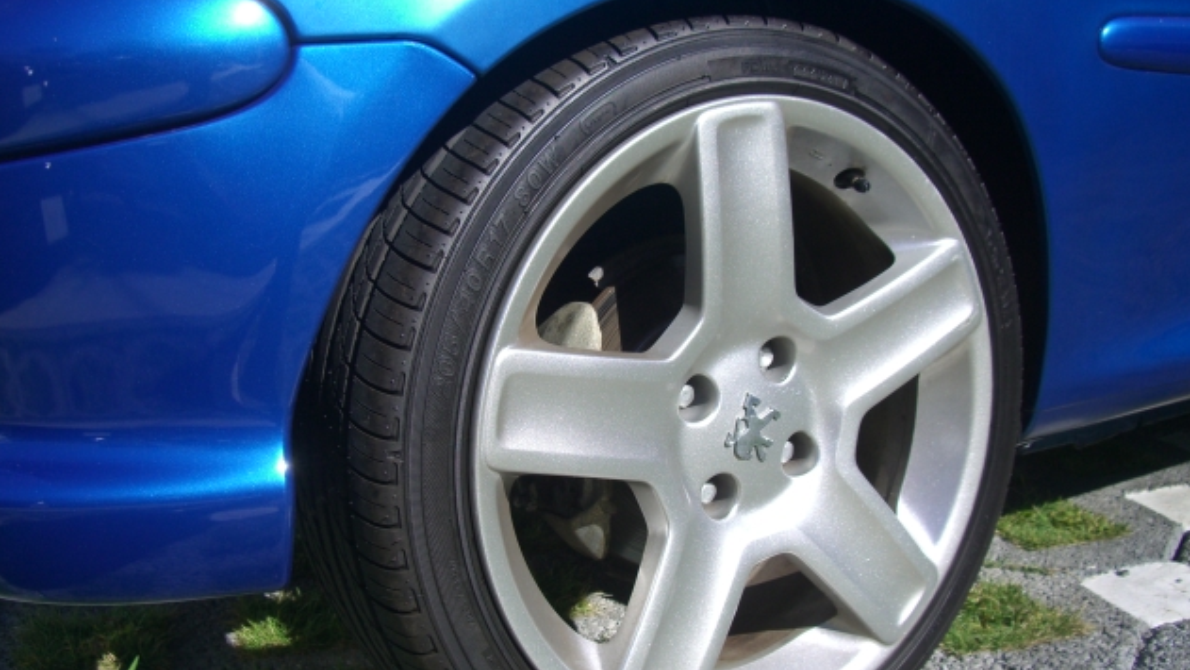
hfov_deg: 48.4
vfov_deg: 28.3
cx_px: 594
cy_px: 387
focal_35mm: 42
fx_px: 1325
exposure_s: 1/250
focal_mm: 7.9
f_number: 5.6
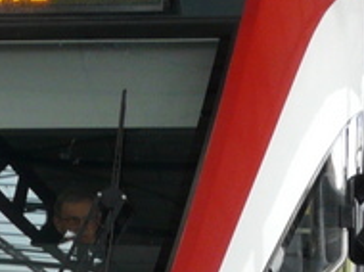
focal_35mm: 290
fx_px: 3046
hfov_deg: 6.8
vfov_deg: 5.1
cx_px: 126
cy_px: 337
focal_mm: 9
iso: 100
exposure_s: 1/125
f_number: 4
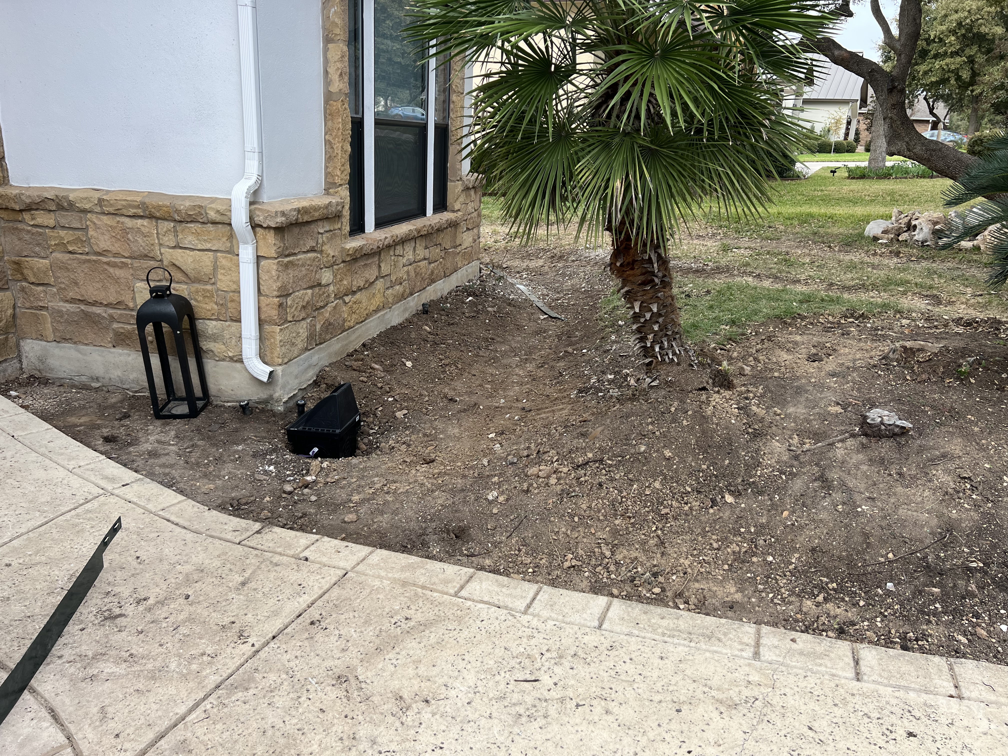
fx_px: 757
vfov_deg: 53.1
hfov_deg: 67.3
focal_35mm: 26
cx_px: 504
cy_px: 378
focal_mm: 5.7
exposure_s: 1/780
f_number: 1.5
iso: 50
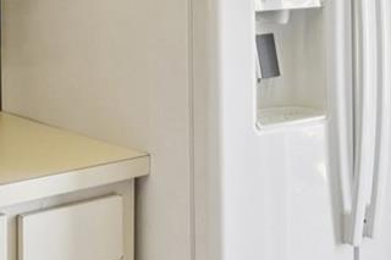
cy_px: -33
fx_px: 814
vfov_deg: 17.5
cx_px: 166
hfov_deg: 27.0
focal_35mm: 75
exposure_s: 1/30
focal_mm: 10
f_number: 8
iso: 200
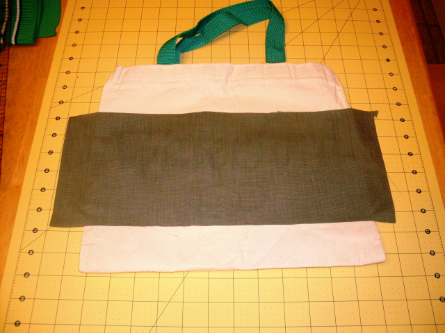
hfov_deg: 49.0
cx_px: 222
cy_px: 166
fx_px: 489
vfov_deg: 37.7
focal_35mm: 38
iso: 100
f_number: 2.8
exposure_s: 1/45
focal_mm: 6.3
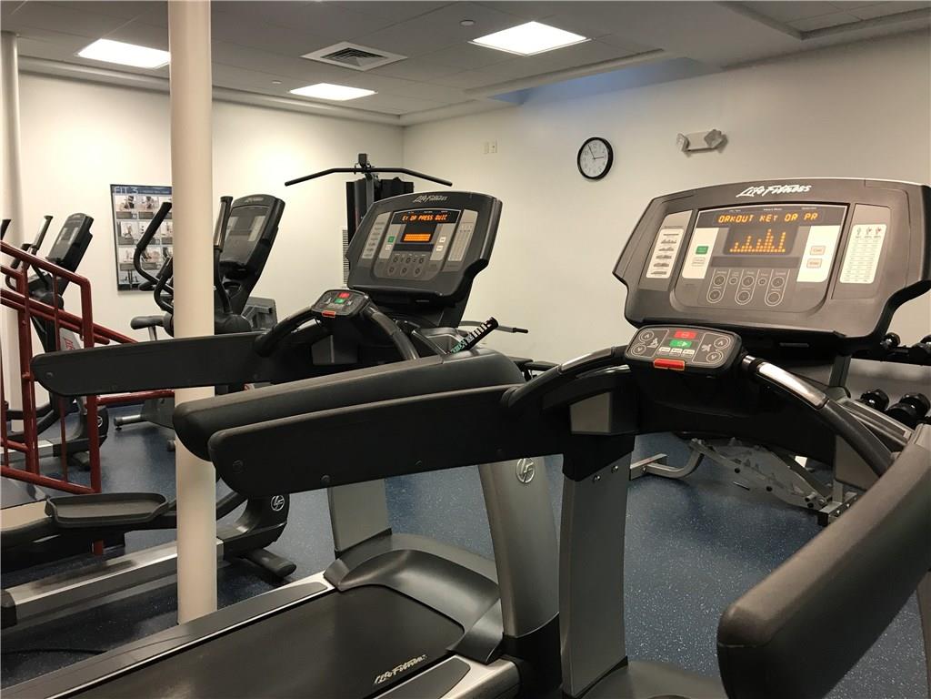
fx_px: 753
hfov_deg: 63.4
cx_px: 466
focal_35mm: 28
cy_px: 350
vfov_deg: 49.7
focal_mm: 3.99
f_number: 1.8
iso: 40
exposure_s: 1/20
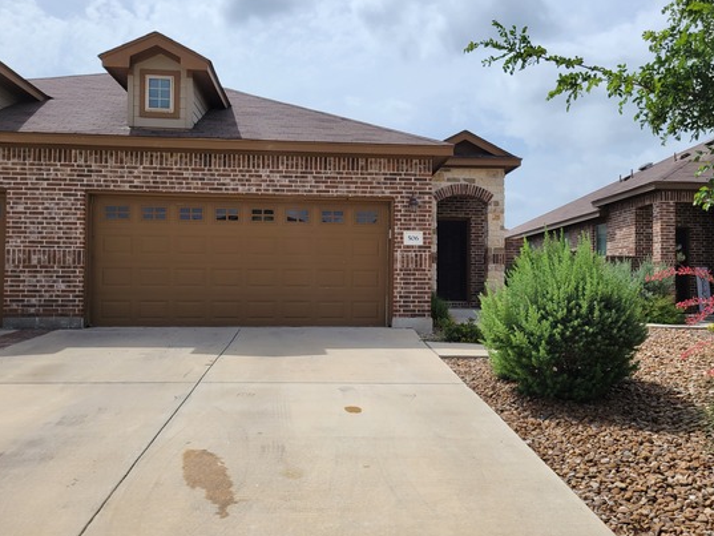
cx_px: 396
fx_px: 640
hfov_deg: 58.2
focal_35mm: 31
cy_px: 267
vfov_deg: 45.5
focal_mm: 5.4
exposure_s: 1/4109
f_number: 1.8
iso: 40
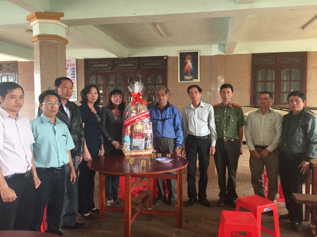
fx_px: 266
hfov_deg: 61.7
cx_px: 158
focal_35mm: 29
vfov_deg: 48.2
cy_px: 118
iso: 125
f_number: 2.2
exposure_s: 1/33
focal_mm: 4.15
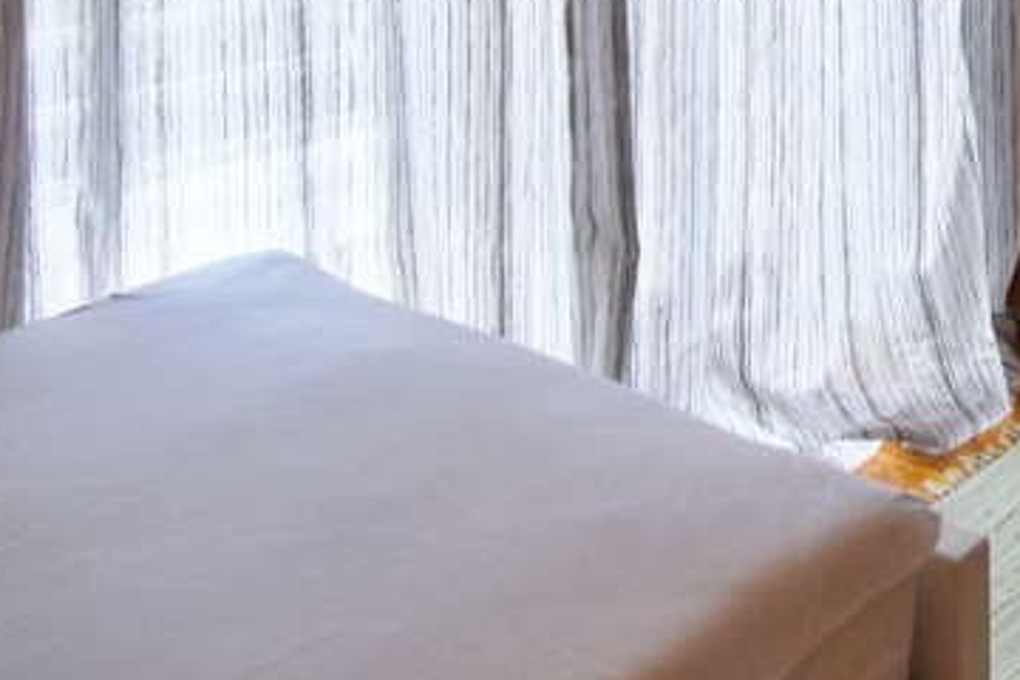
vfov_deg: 22.6
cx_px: 1162
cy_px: -314
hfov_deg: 33.6
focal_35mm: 50
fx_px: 1417
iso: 360
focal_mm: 10
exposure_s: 1/250
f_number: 5.6
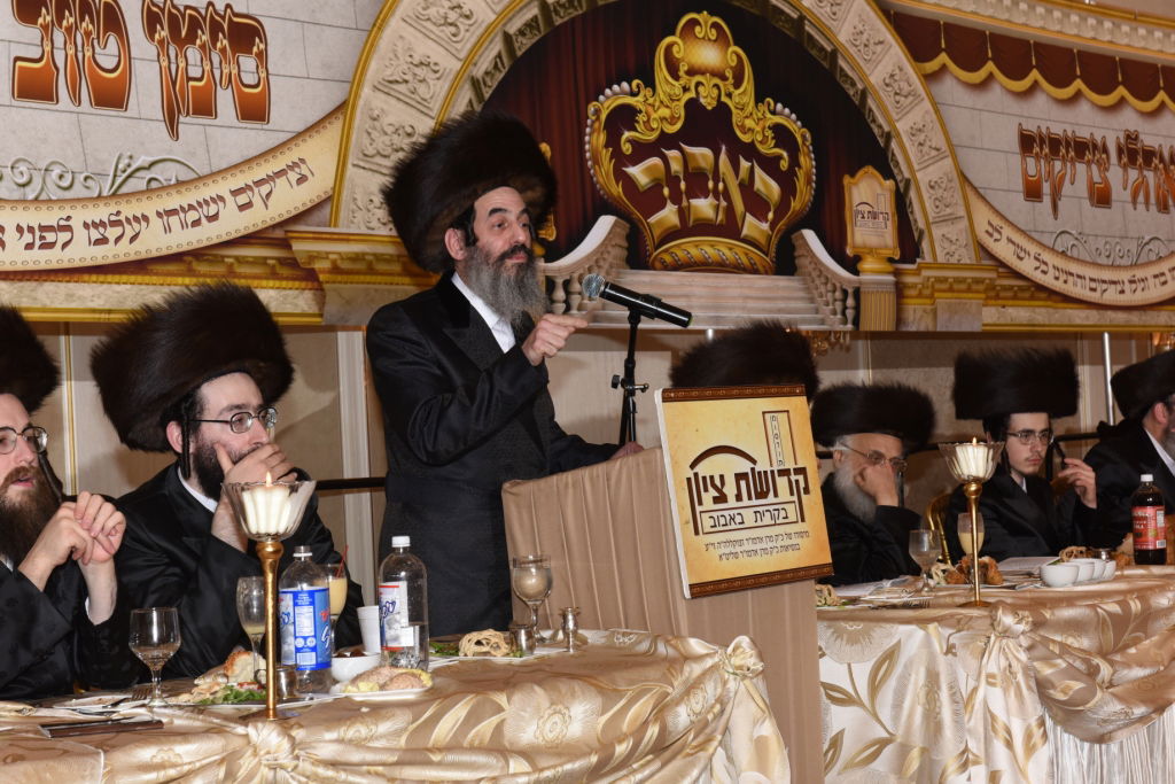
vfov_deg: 19.5
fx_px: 2285
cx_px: 588
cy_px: 392
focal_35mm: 70
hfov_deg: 28.8
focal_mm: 70
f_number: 8
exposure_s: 1/160
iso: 800
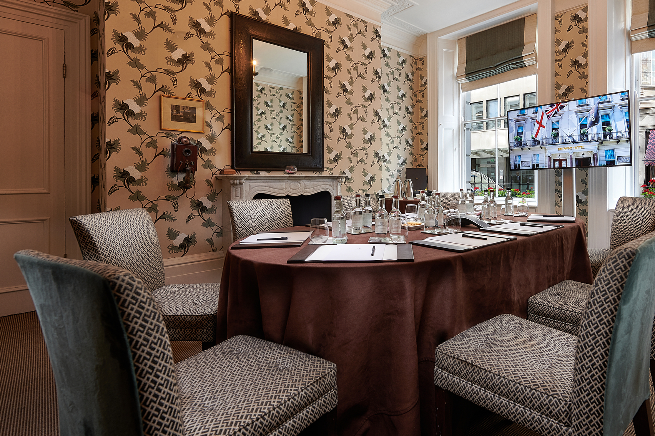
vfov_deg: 63.7
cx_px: 395
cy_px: 165
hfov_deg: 85.8
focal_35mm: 19
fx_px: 346
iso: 100
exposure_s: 1/3
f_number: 9
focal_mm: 14
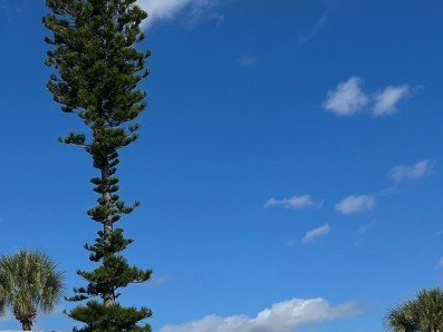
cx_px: 39
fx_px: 858
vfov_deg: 20.5
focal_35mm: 67
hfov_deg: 27.8
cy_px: 399
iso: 50
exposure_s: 1/7353
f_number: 1.6
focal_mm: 5.1
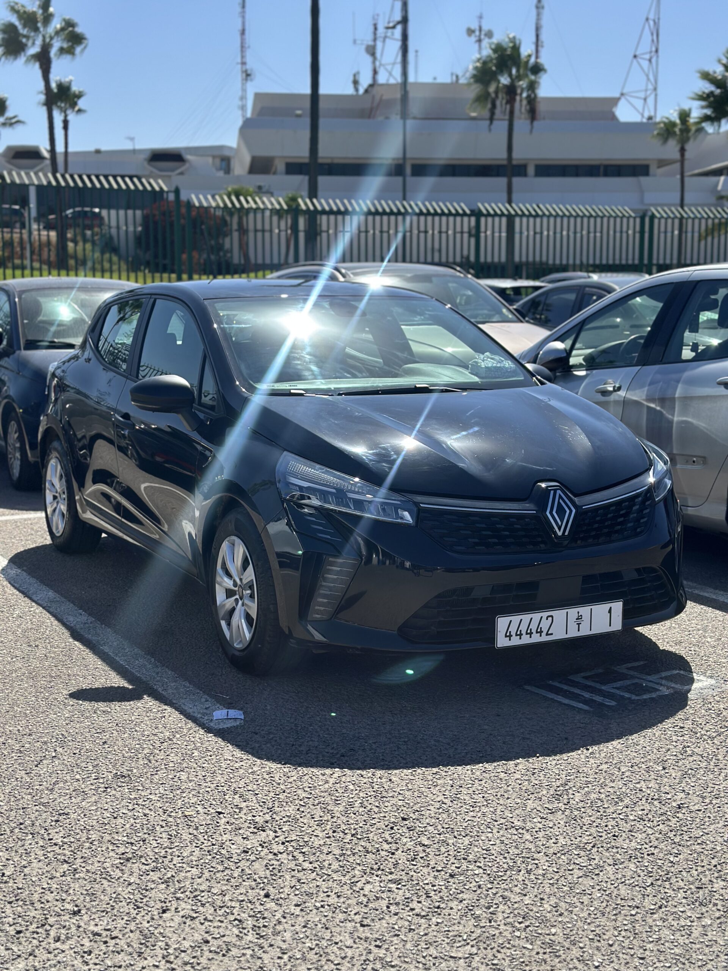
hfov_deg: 30.3
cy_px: 486
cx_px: 364
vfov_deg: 39.7
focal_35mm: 48
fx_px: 1346
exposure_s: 1/3597
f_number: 1.78
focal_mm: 6.86
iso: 100
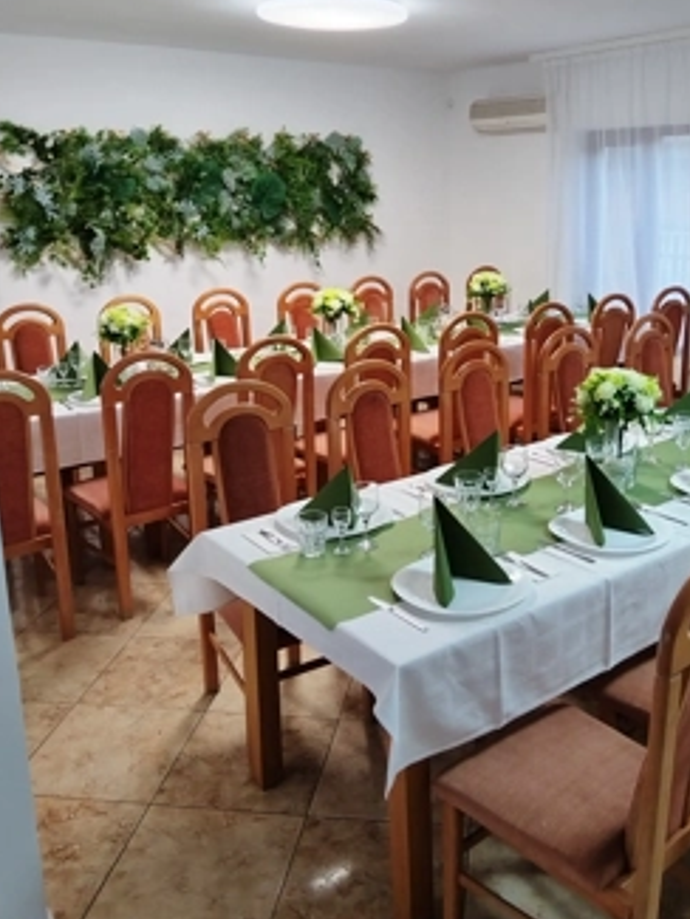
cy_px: 385
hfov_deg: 44.0
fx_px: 850
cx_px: 416
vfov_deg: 56.5
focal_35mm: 32
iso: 1776
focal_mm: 4.95
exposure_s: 1/100
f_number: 1.9
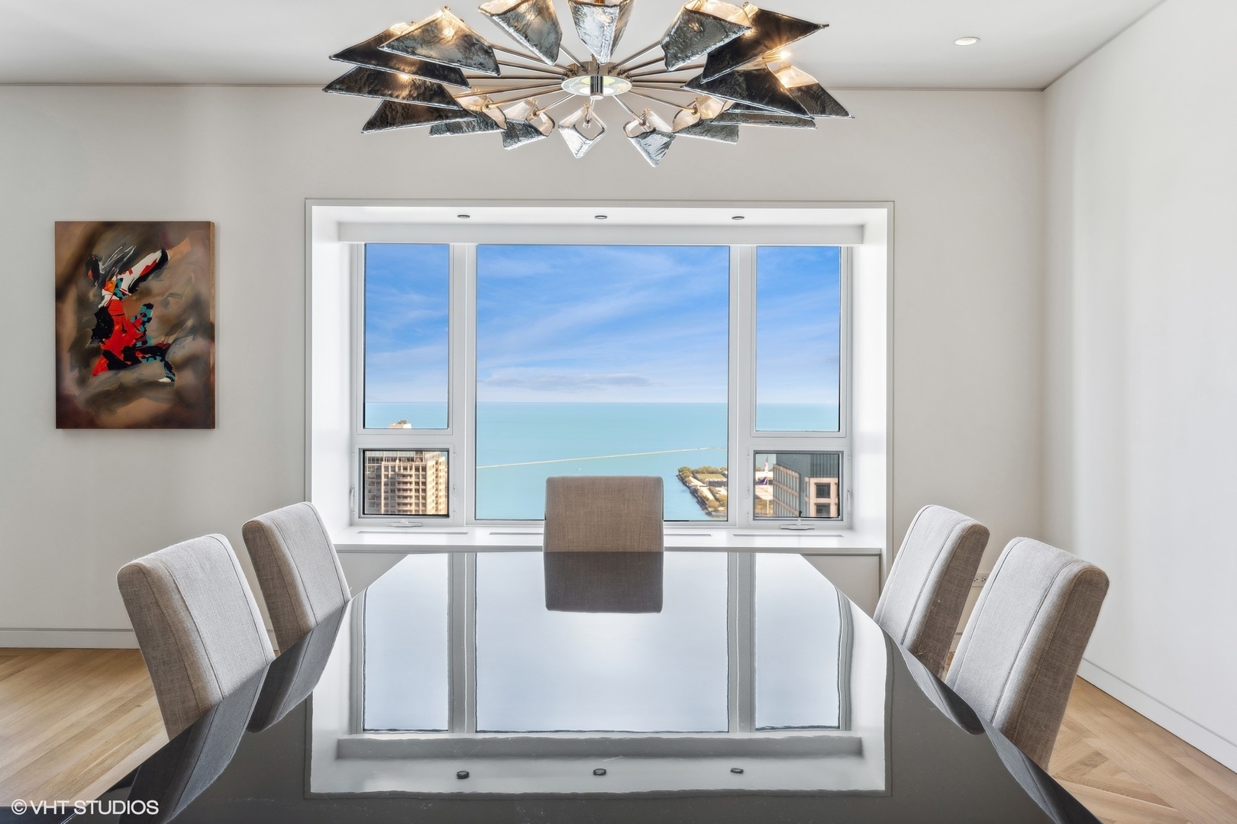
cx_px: 618
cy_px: 412
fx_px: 1031
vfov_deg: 43.6
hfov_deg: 61.9
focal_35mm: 30
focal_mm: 30
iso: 200
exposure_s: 1/15
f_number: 9.5
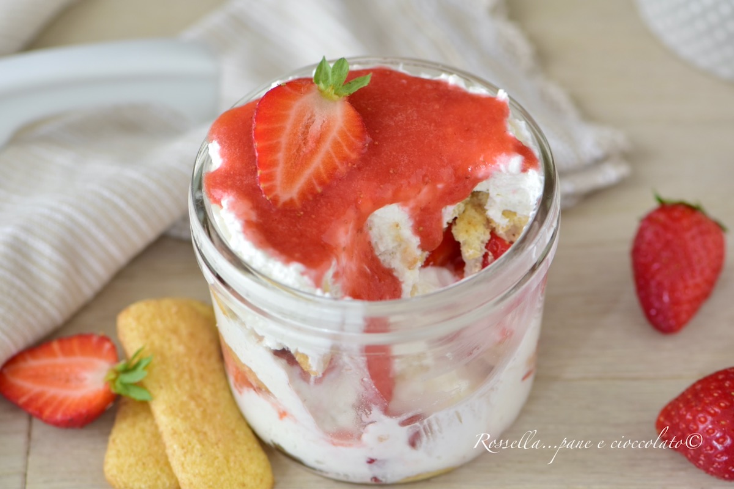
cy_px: 244
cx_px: 367
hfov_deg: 13.0
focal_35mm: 158
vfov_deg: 8.7
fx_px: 3211
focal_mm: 105
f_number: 4.5
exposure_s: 1/25
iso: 400
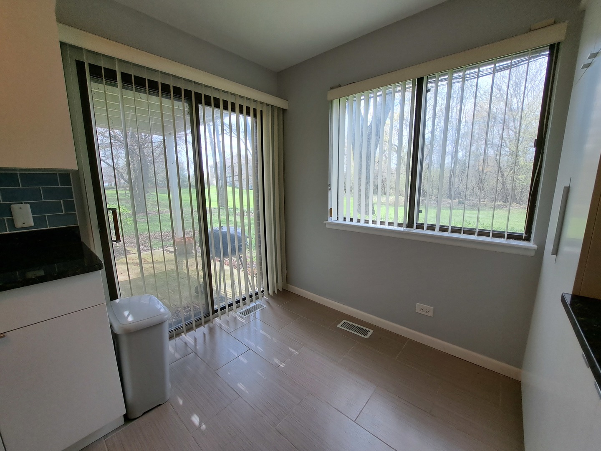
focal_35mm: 13
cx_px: 300
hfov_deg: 106.2
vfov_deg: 89.9
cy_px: 226
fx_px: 226
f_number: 2.2
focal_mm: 1.74
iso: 50
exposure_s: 1/116
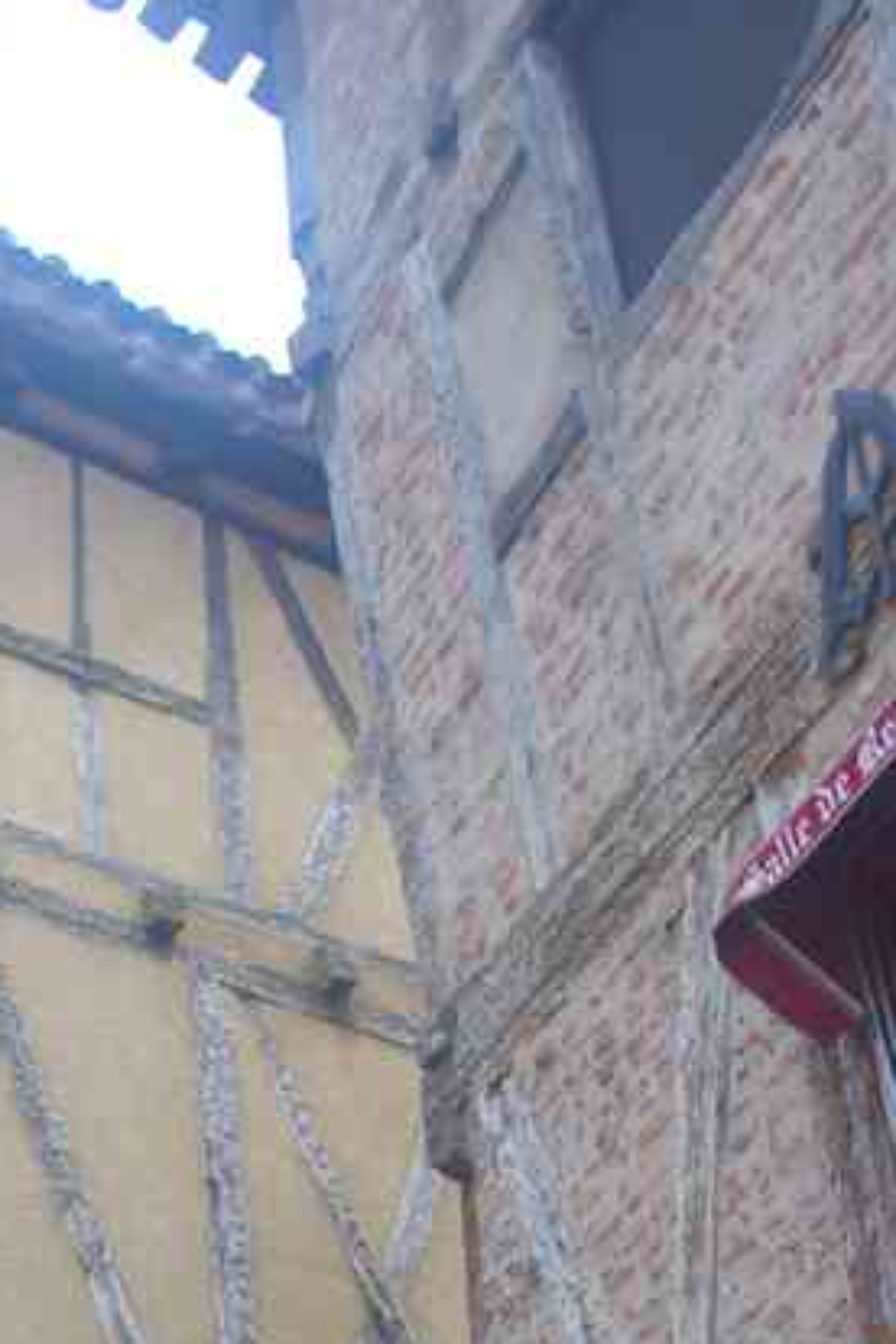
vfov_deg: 22.7
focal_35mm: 83
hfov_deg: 16.2
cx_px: 58
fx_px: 3106
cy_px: 1544
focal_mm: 23
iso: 200
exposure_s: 1/50
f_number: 5.6
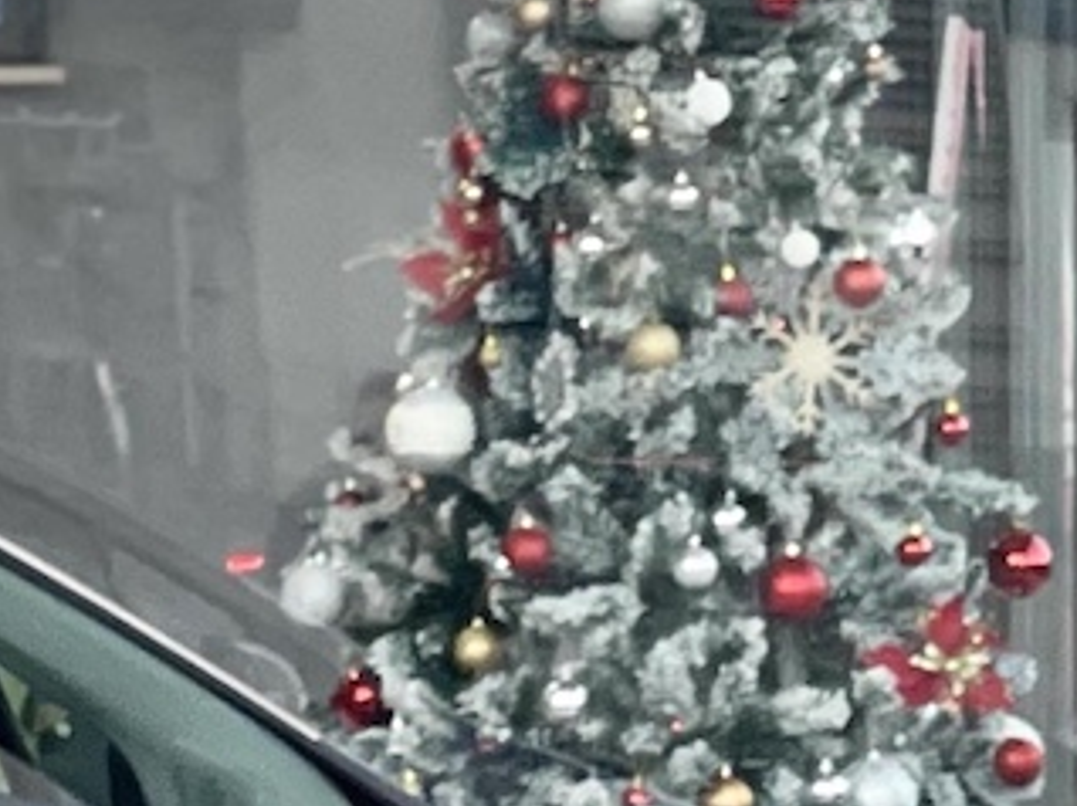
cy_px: 1329
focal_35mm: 314
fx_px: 9762
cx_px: -943
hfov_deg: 6.2
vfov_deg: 4.7
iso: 160
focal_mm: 7.5
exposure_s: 1/121
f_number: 2.2
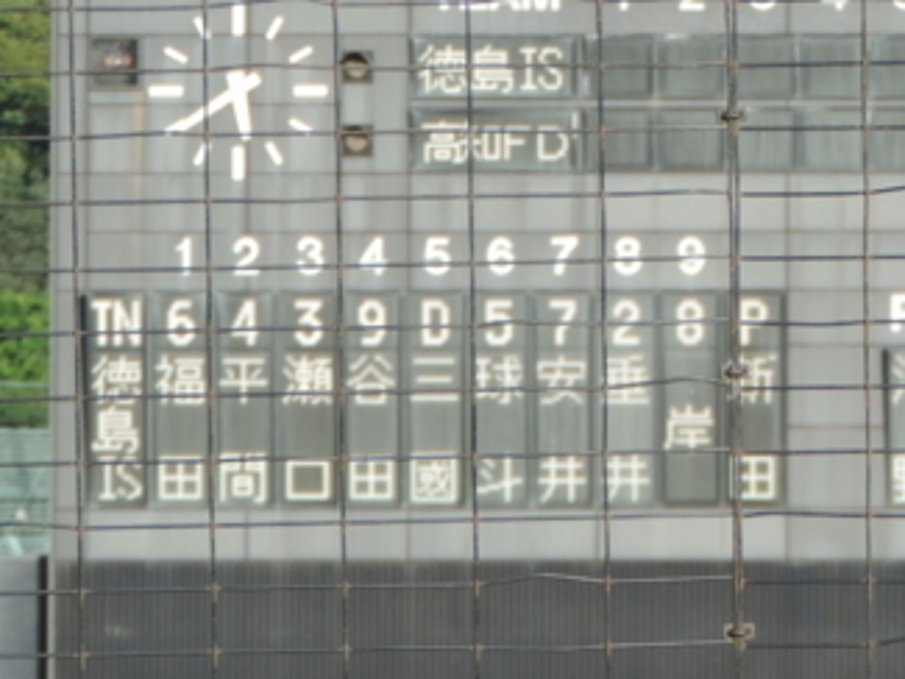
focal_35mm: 492
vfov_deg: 3.0
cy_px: -31
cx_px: 1036
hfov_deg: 4.0
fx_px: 12868
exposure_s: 1/160
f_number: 4.6
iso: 80
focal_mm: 35.6
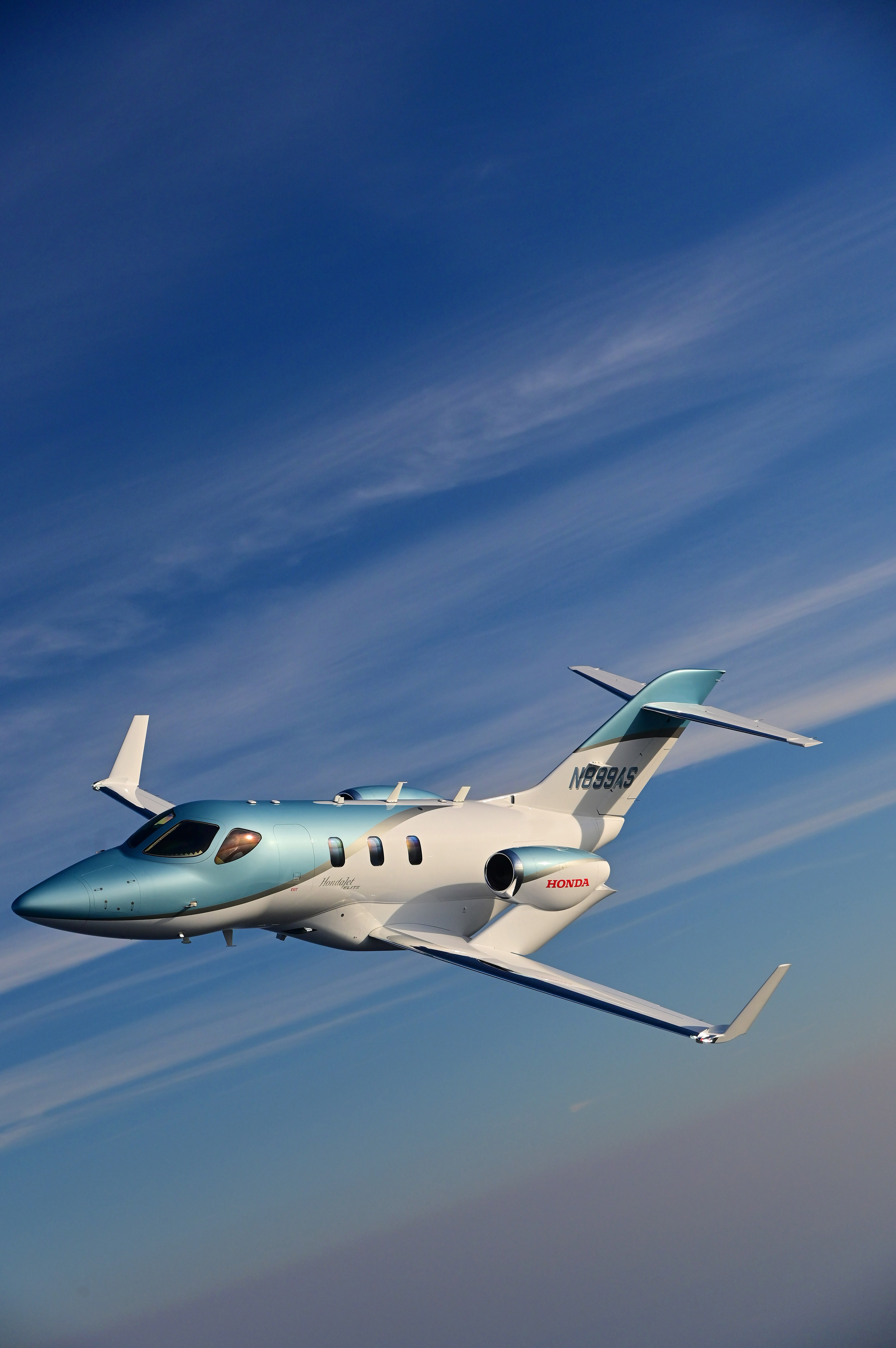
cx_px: 448
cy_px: 674
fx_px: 2916
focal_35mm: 78
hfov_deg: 17.5
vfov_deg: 26.0
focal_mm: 78
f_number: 7.1
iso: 720
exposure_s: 1/1600
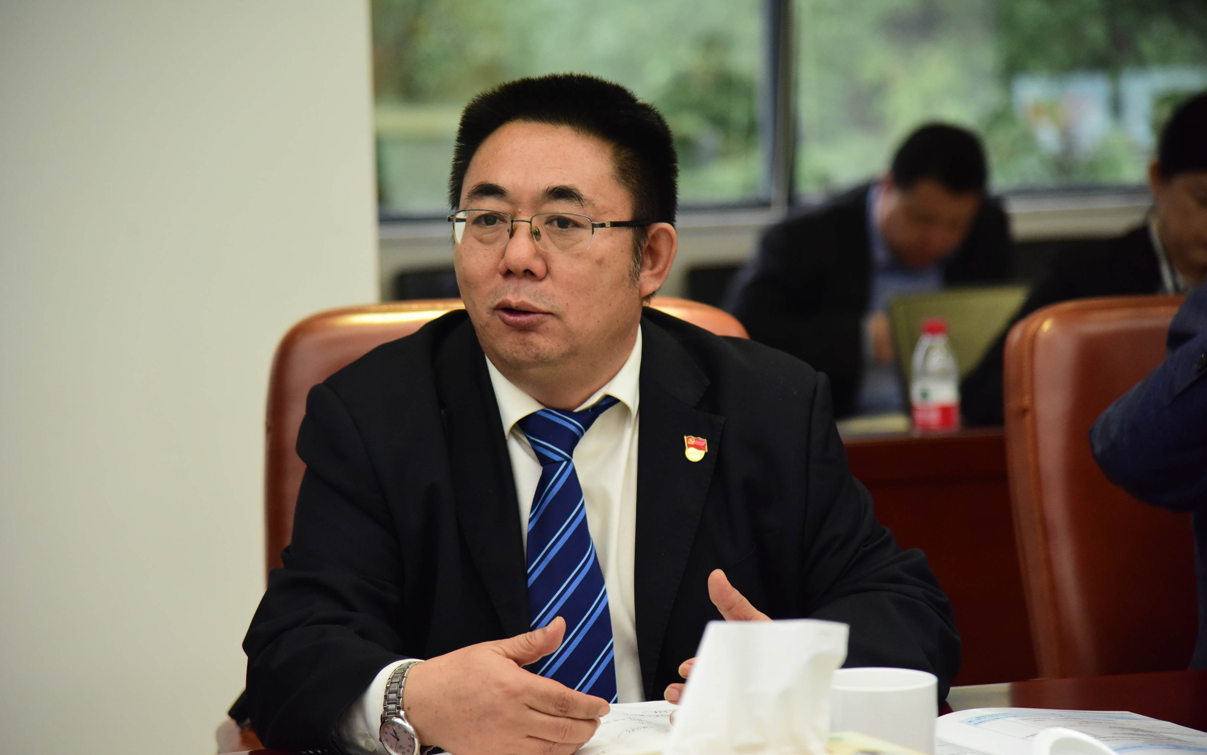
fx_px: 4046
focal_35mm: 123
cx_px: 601
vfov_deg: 10.7
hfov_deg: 17.0
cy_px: 392
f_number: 4
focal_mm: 120
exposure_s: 1/160
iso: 2800
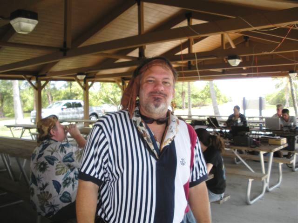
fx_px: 310
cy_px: 112
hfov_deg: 51.4
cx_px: 149
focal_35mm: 36
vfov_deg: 39.7
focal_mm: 6.3
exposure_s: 1/100
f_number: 3.5
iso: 64
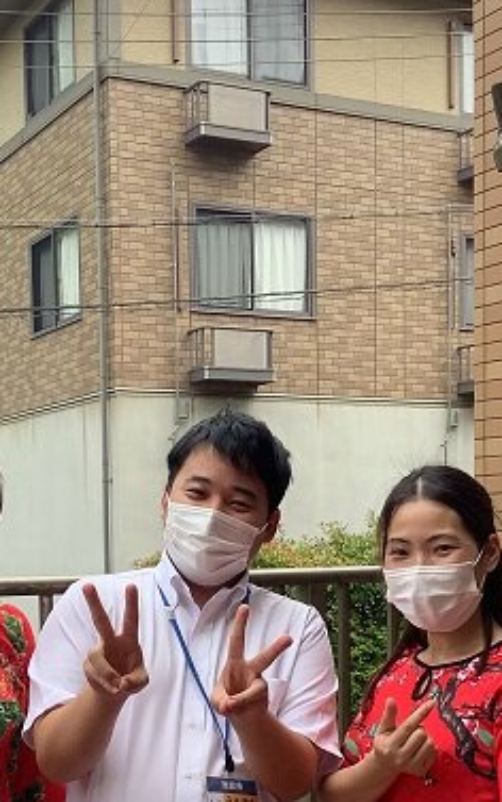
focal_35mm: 58
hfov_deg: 22.3
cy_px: 596
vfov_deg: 34.4
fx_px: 1268
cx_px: 189
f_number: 2.4
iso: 25
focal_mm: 3.3
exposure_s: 1/236
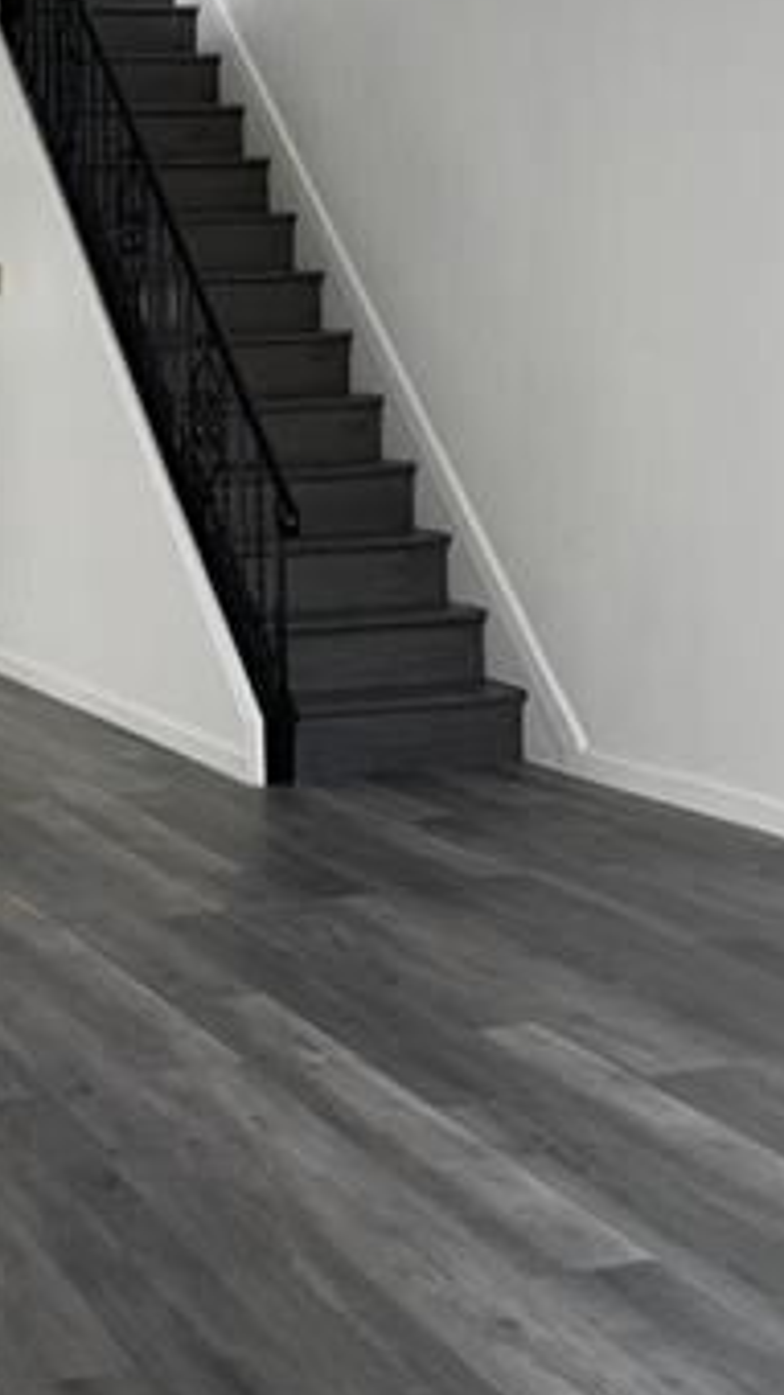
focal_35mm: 59
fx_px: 2183
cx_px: 37
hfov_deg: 19.9
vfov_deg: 35.3
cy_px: 525
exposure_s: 1/121
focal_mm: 6.76
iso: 64
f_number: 1.78
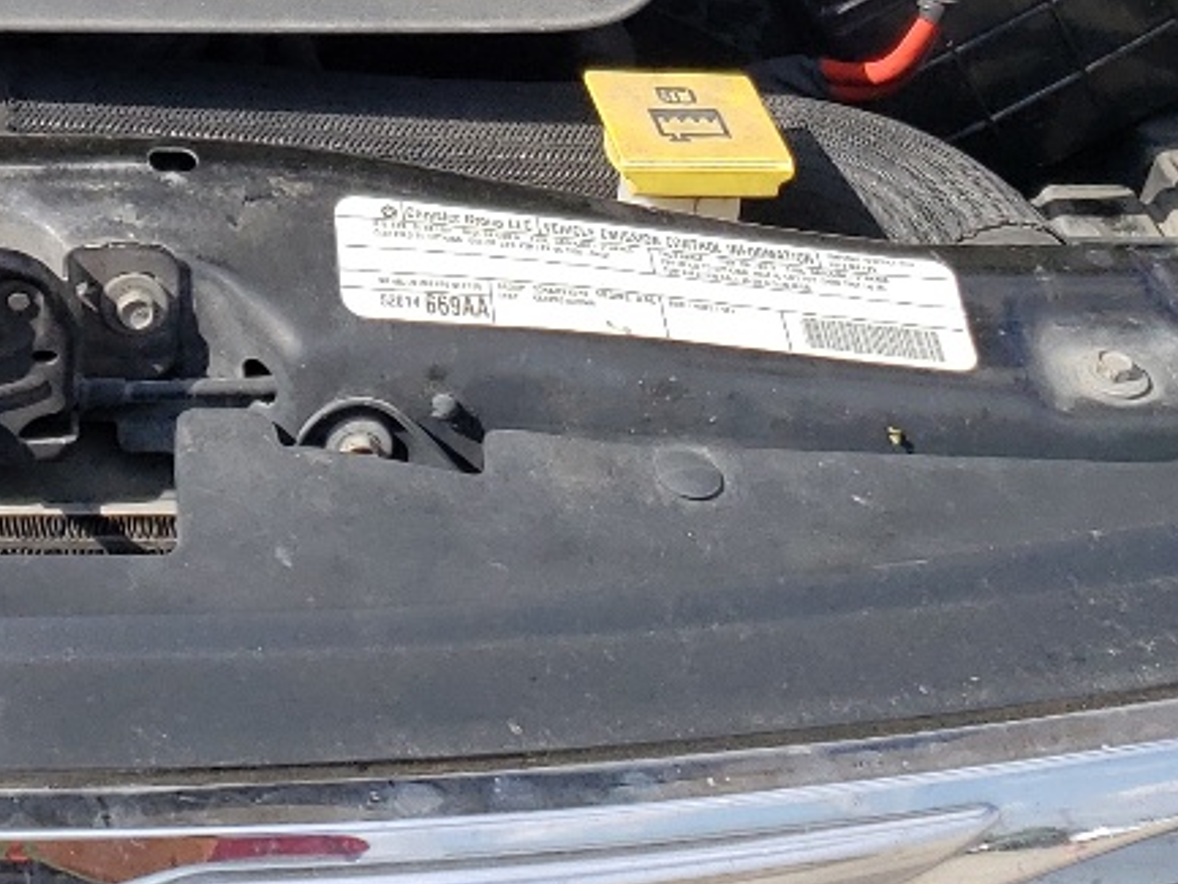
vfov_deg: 13.8
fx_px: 3268
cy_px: -677
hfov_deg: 19.6
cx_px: -112
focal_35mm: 96
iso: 50
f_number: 1.5
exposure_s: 1/2500
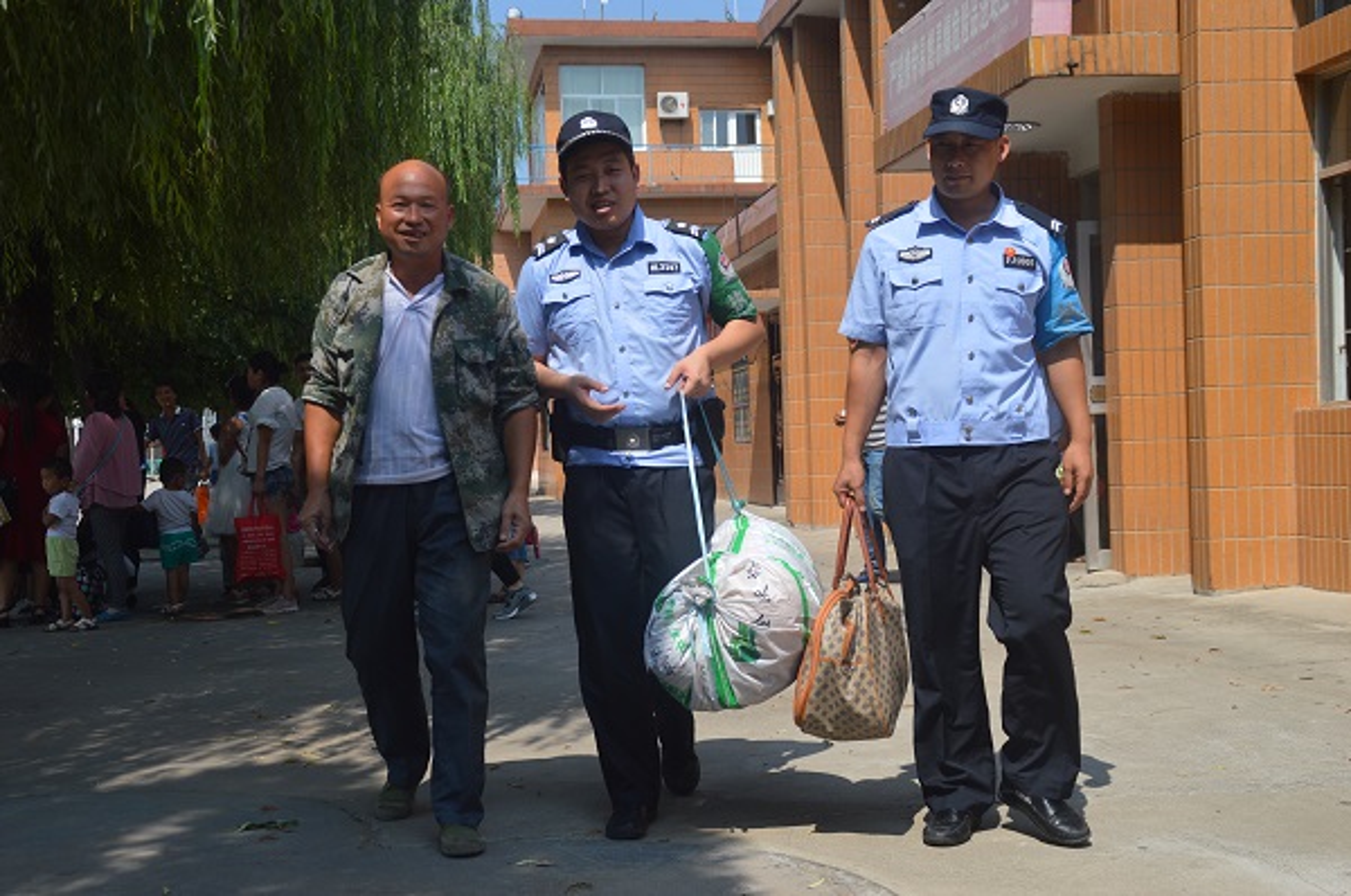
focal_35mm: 48
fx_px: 1798
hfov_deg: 41.2
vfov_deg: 28.0
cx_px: 676
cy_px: 448
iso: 100
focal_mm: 32
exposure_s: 1/400
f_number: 7.1
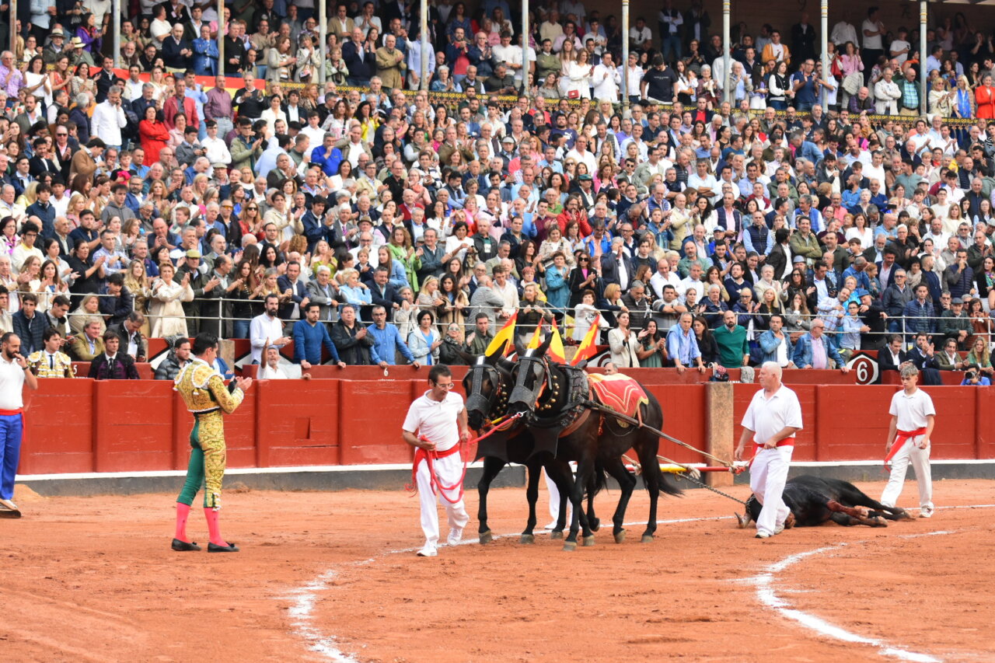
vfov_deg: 13.0
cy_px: 332
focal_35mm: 105
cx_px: 498
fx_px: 2902
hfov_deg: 19.5
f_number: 5
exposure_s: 1/400
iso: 2000
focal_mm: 70
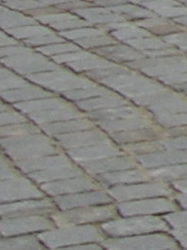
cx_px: 970
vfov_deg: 6.1
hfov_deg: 4.1
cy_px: -359
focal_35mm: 312
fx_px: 2245
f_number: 4.9
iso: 50
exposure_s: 1/73.4
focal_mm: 5.7
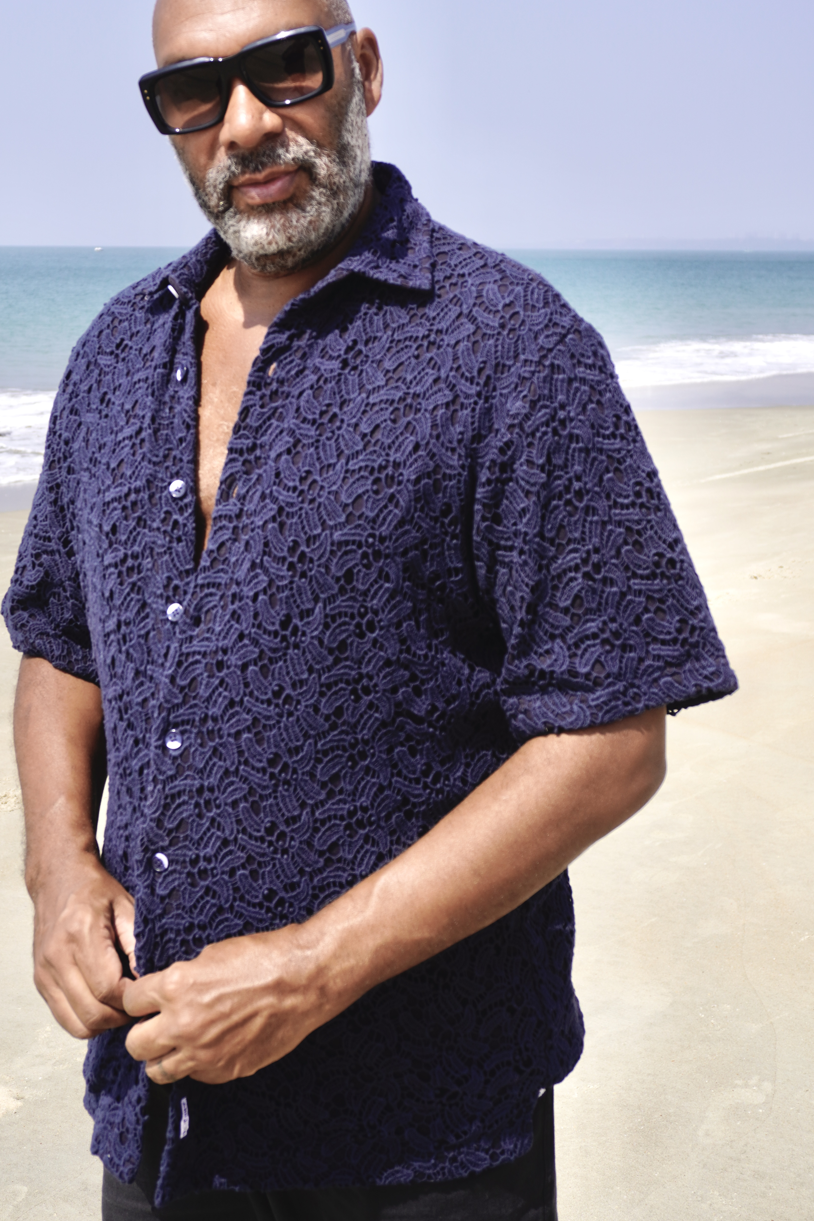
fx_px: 1717
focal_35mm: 51
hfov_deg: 26.6
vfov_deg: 39.0
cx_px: 311
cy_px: 481
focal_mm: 27
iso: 100
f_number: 5.6
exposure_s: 1/640
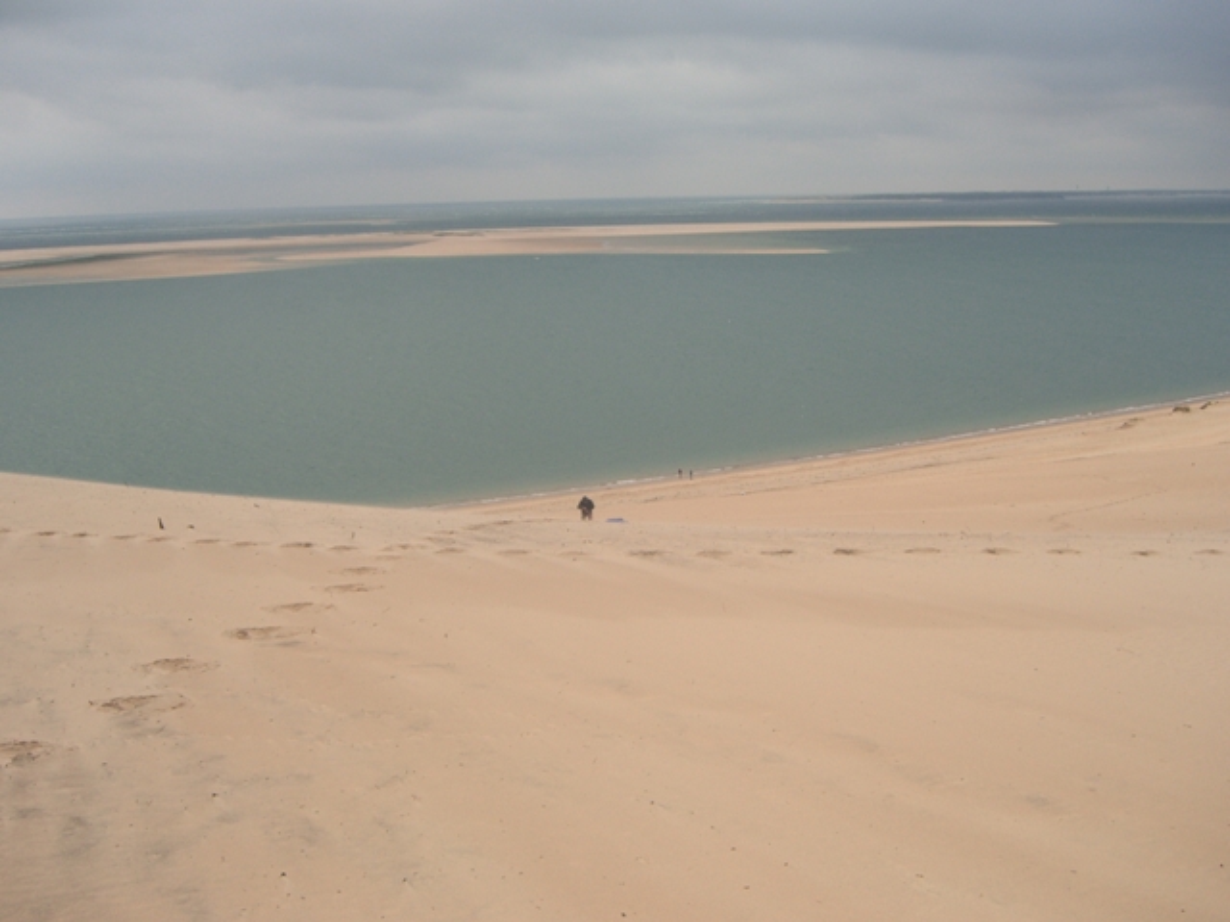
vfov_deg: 37.7
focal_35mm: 38
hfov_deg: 49.0
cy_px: 461
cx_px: 615
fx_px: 1350
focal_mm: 7.9
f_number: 2.8
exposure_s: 1/400
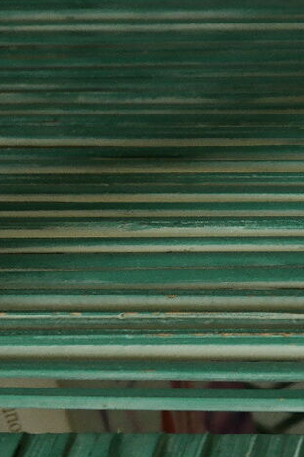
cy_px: 130
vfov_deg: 18.3
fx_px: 1407
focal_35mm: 111
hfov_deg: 11.9
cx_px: 414
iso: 800
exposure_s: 1/30
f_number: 5.6
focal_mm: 20
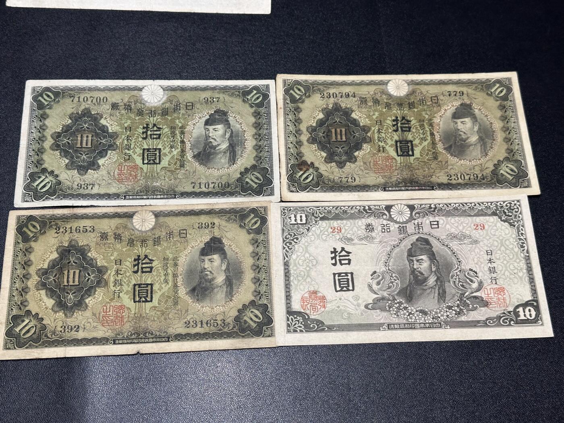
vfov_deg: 30.3
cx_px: 282
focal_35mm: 48
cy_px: 212
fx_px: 782
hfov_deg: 39.7
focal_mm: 6.86
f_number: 1.78
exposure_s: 1/50
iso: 125
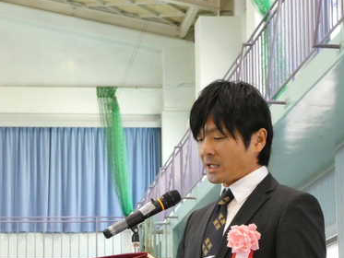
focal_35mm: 148
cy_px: 161
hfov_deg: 13.3
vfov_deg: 10.0
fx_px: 1471
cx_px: 170
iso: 1250
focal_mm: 20.5
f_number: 5
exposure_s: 1/80
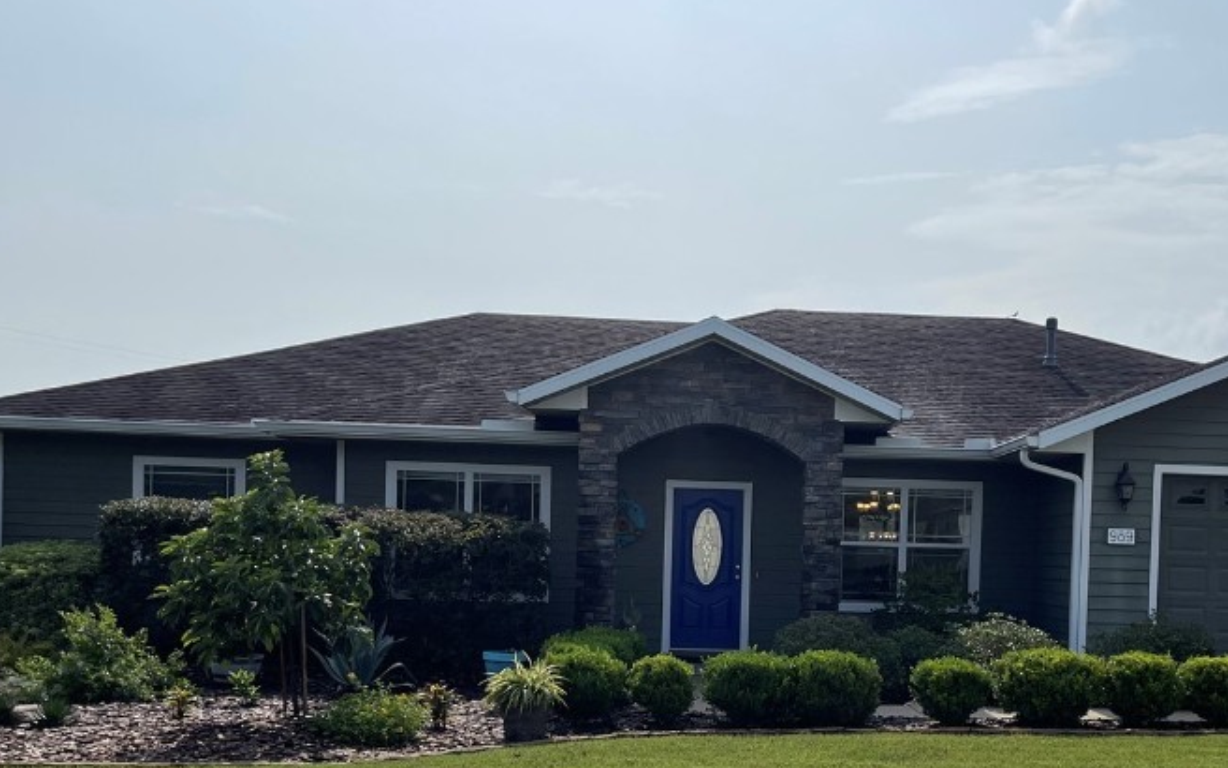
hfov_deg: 45.7
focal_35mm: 43
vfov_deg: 29.3
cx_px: 788
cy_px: 590
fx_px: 1439
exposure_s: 1/9174
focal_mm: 5.1
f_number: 1.6
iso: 32
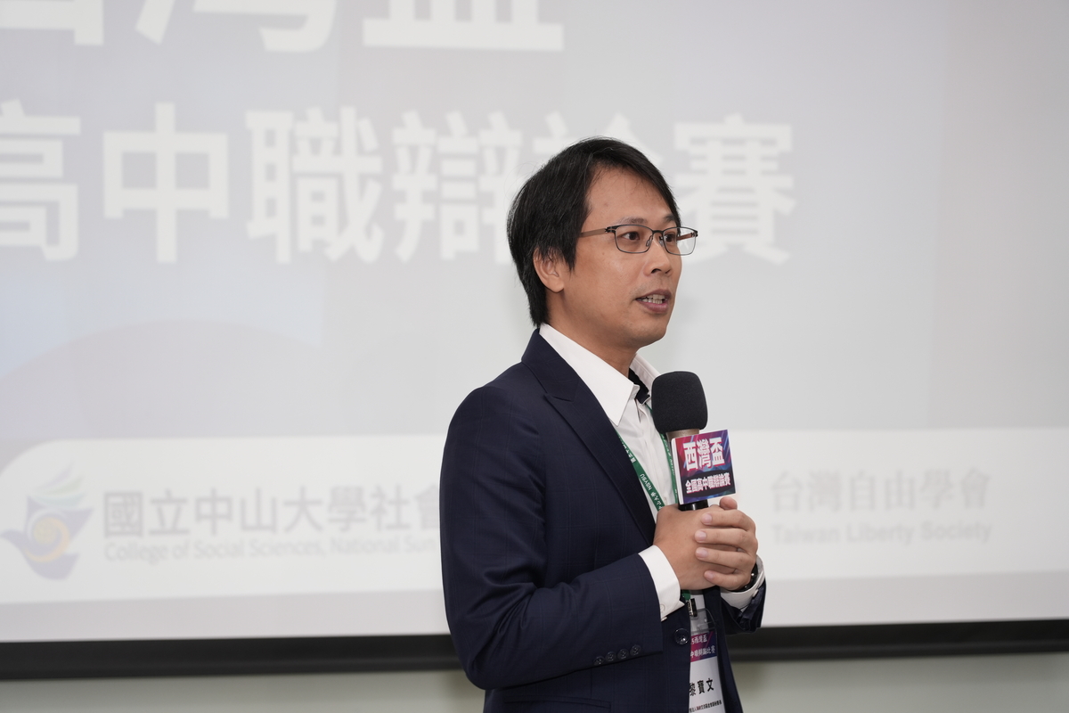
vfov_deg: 13.8
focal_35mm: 99
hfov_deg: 20.6
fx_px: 2940
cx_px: 534
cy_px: 356
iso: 800
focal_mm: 99
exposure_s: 1/200
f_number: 4
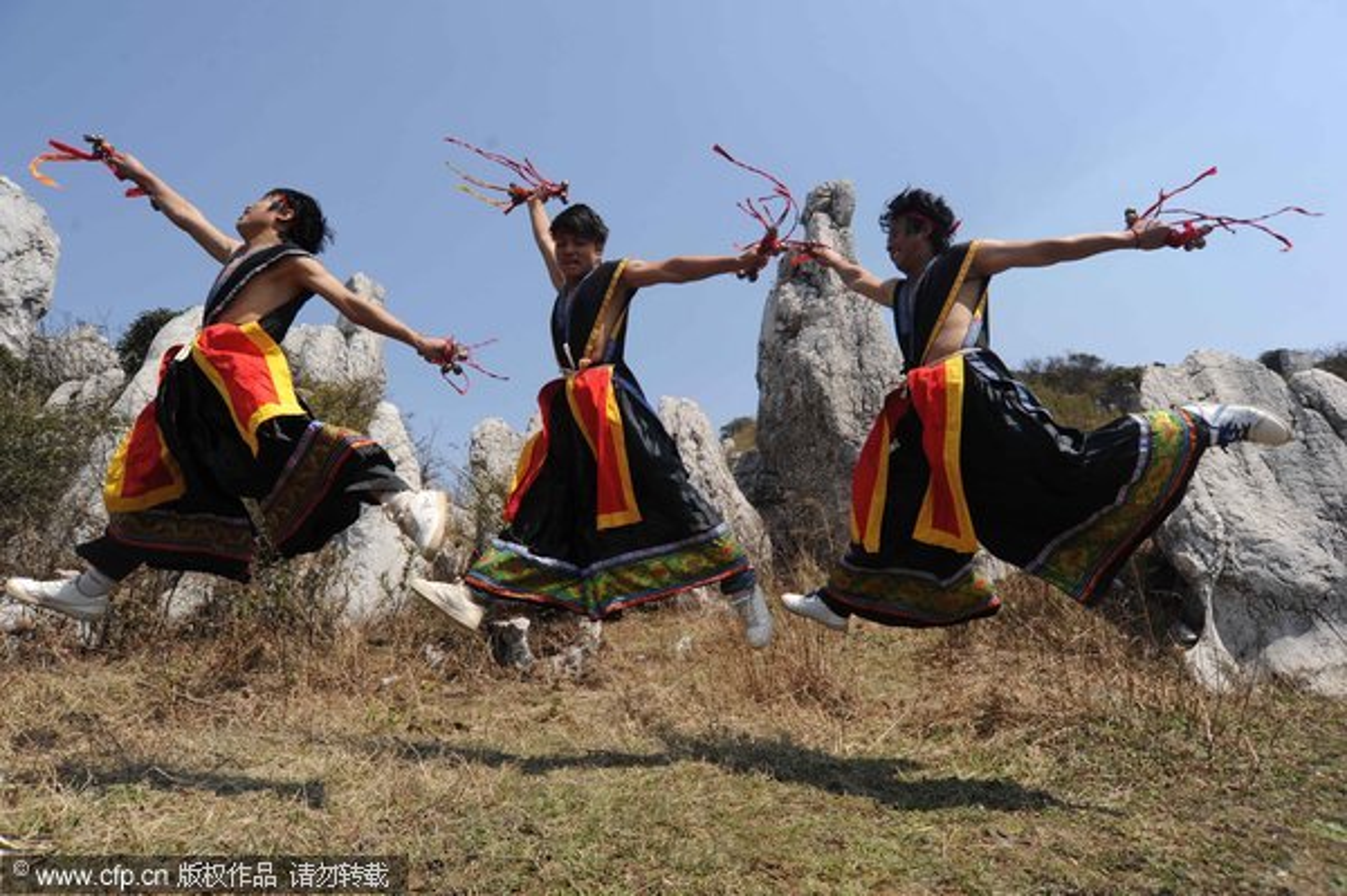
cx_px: 674
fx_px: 673
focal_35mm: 18
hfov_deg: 90.0
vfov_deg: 67.3
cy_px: 448
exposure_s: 1/1000
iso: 400
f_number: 8
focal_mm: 18
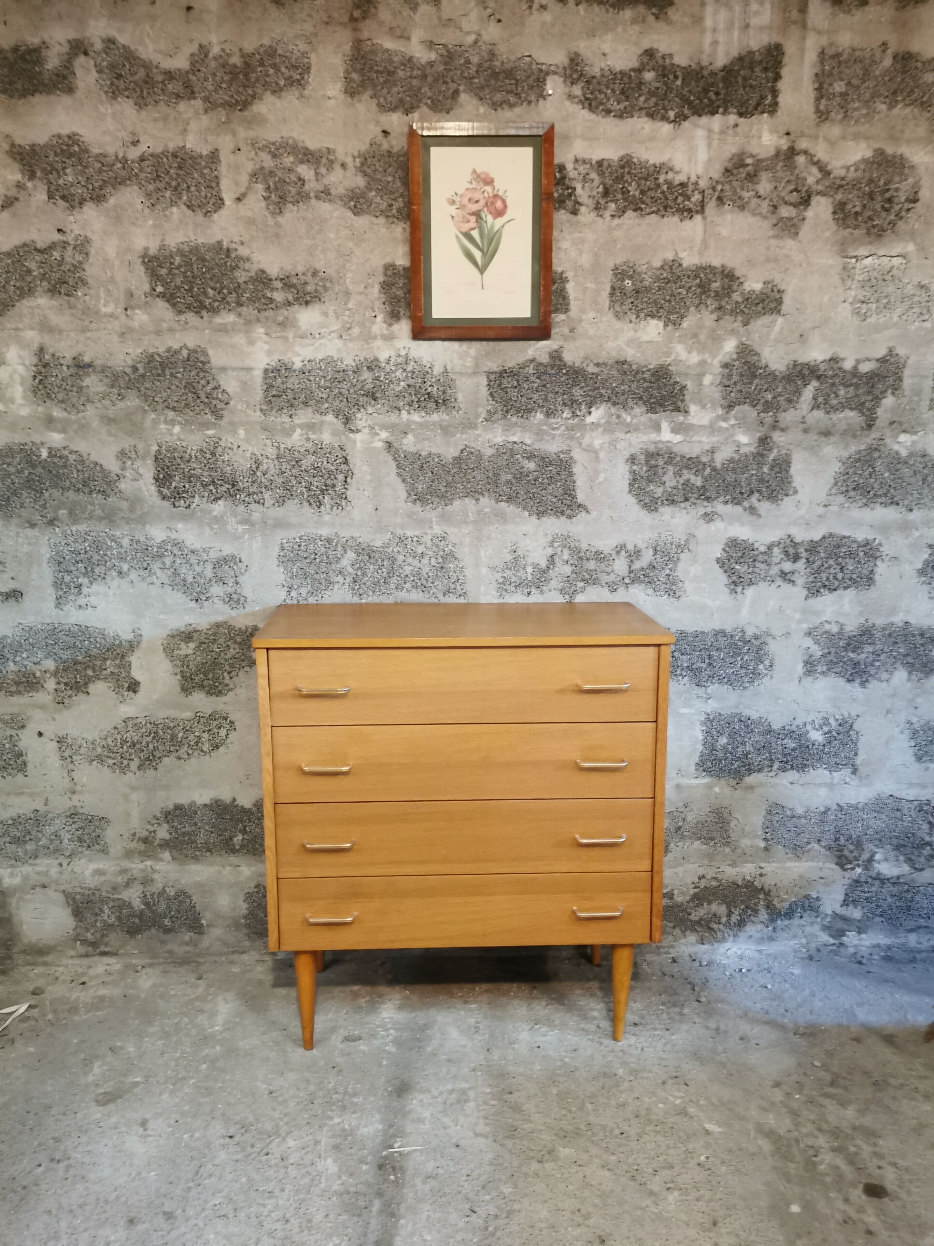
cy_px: 623
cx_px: 467
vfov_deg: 65.3
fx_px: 971
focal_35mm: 27
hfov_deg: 51.4
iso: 800
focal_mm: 5.58
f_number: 1.8
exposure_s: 1/20
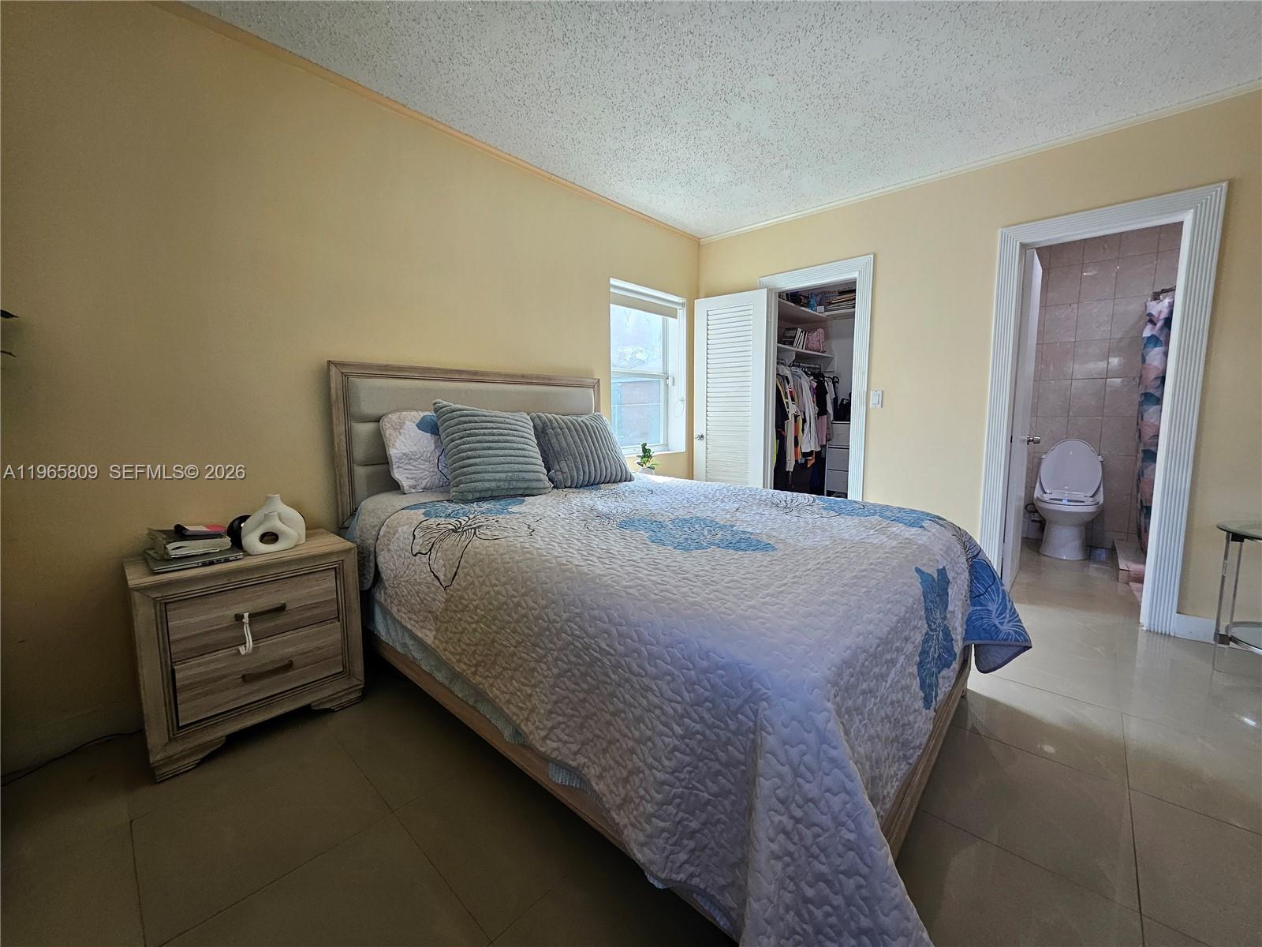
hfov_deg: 106.2
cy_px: 474
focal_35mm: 13
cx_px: 631
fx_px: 474
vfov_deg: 89.9
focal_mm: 1.74
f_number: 2.2
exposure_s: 1/60
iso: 64
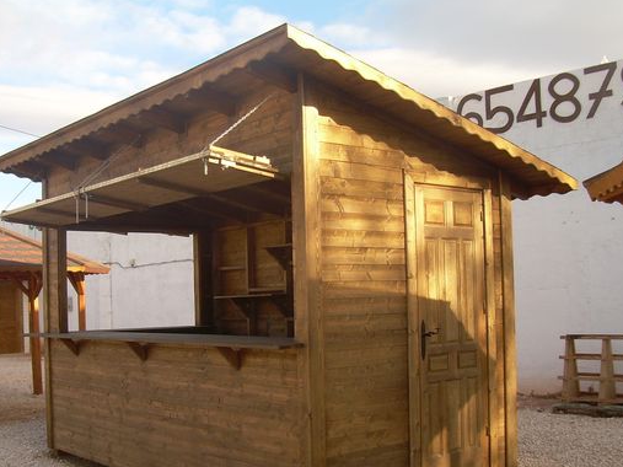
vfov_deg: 32.1
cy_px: 272
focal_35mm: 45
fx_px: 810
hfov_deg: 42.0
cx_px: 281
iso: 50
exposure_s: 1/177
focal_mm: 6.3
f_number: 4.6
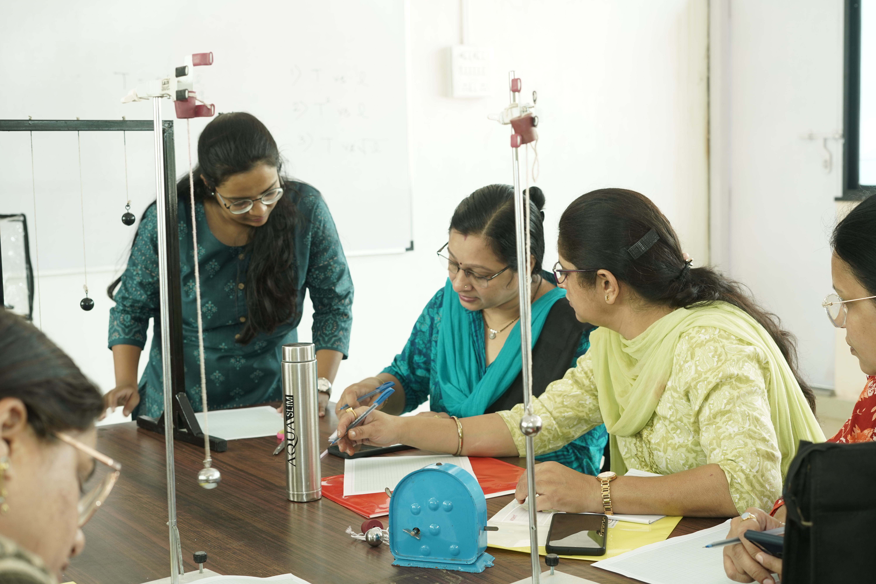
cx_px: 438
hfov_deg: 39.6
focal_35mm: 50
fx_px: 1217
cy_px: 292
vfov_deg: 27.0
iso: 500
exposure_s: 1/60
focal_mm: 50
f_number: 5.6
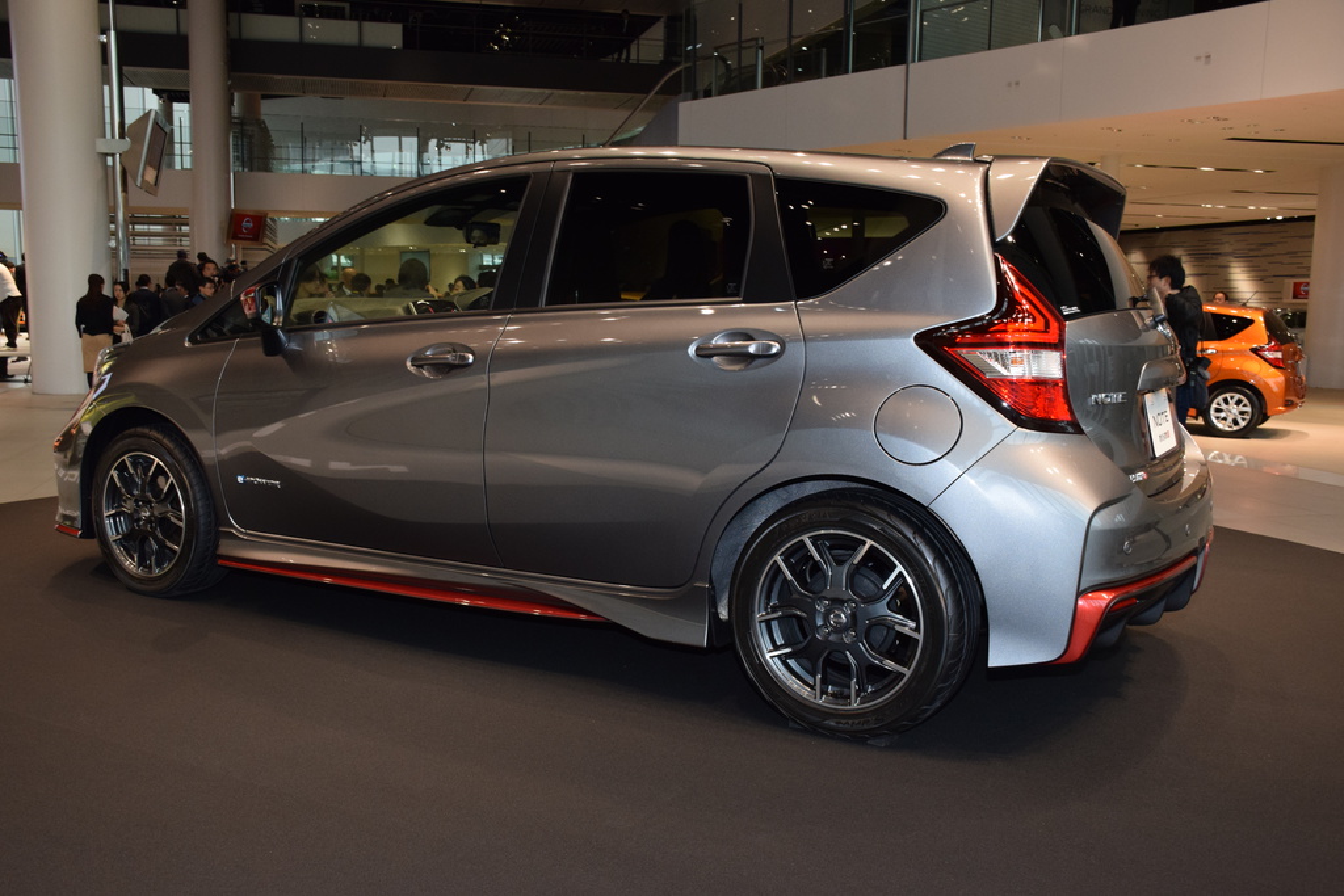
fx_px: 1288
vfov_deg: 38.4
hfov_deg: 55.1
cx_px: 672
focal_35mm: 34
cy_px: 448
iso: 1000
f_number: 6.3
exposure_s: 1/200
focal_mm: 23
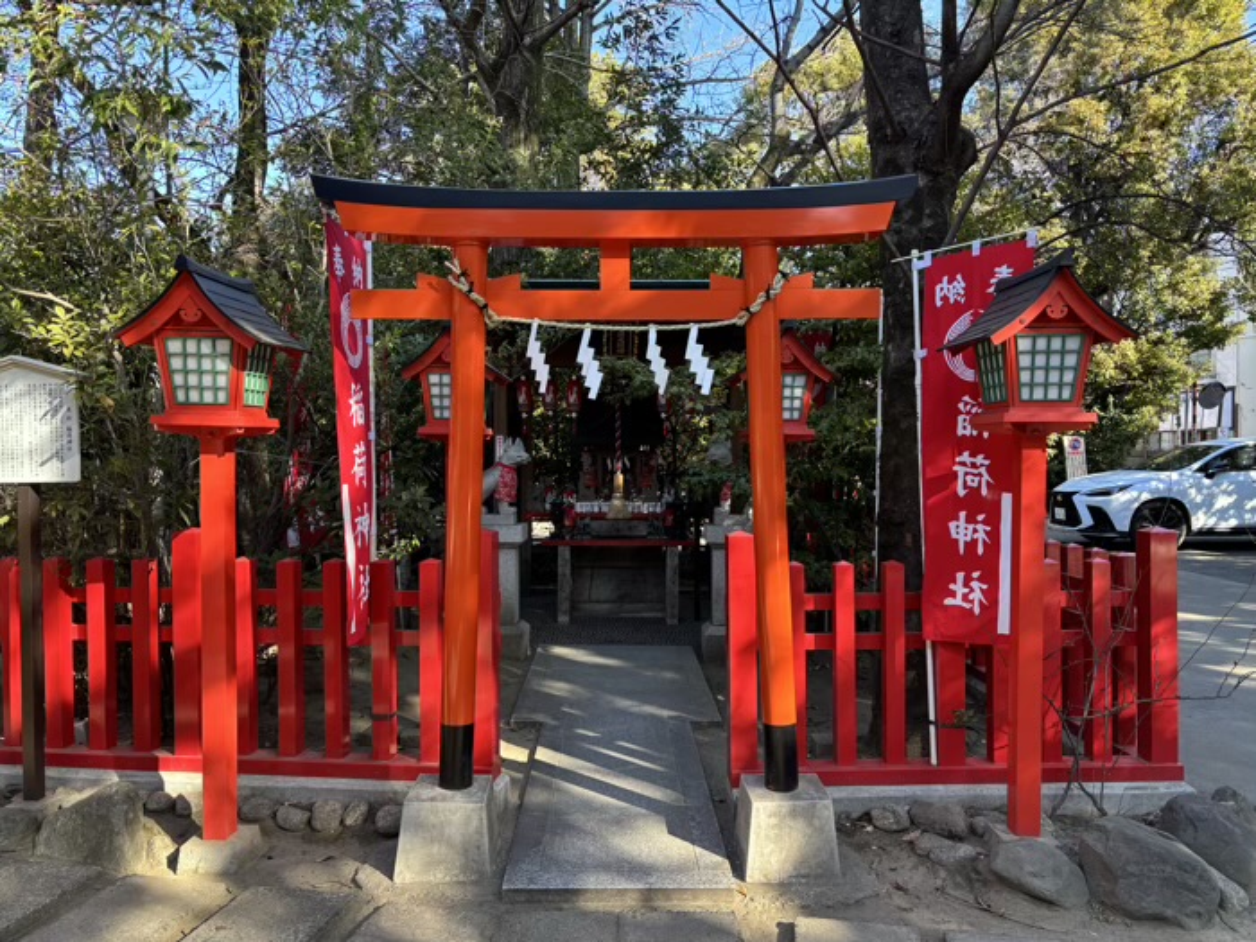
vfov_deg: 53.1
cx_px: 628
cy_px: 471
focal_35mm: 26
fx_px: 943
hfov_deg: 67.3
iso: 40
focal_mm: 5.96
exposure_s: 1/161
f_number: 1.6
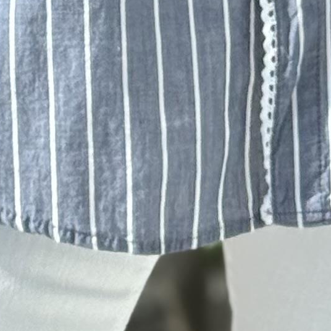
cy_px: -640
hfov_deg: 5.5
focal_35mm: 319
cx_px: 283
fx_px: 3451
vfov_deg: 5.2
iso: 80
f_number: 1.78
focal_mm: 6.76
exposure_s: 1/1715
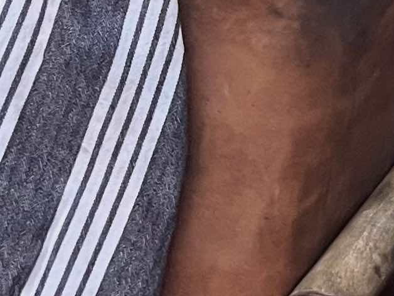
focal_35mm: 167
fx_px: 1901
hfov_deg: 11.1
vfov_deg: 8.1
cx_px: 693
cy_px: -442
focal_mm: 5.1
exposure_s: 1/50
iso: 320
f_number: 1.6
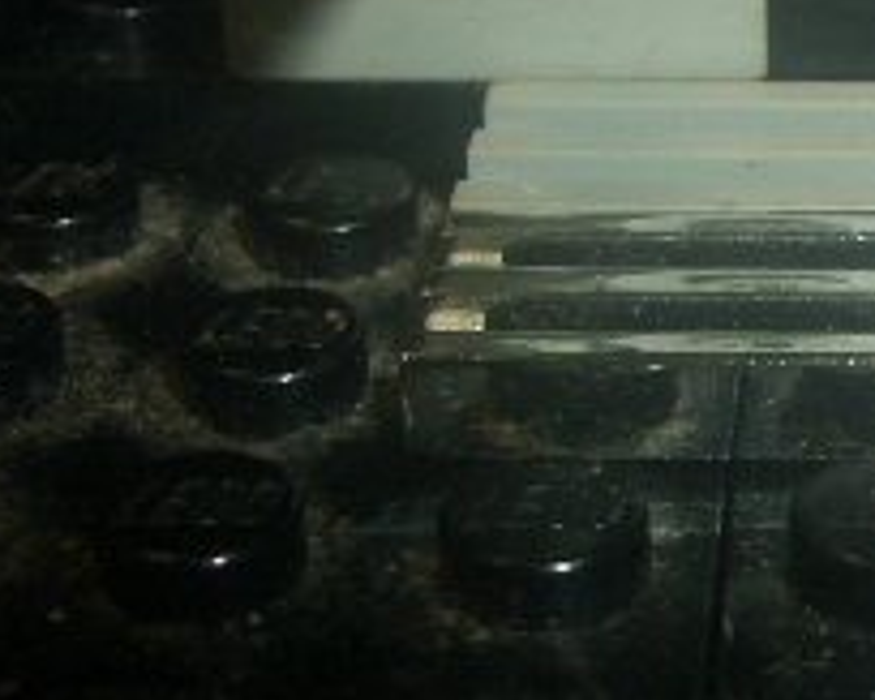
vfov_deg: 14.1
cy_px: -82
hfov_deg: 17.2
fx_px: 2770
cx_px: 1008
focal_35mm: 107
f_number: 4.3
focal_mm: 5.8
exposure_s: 1/60
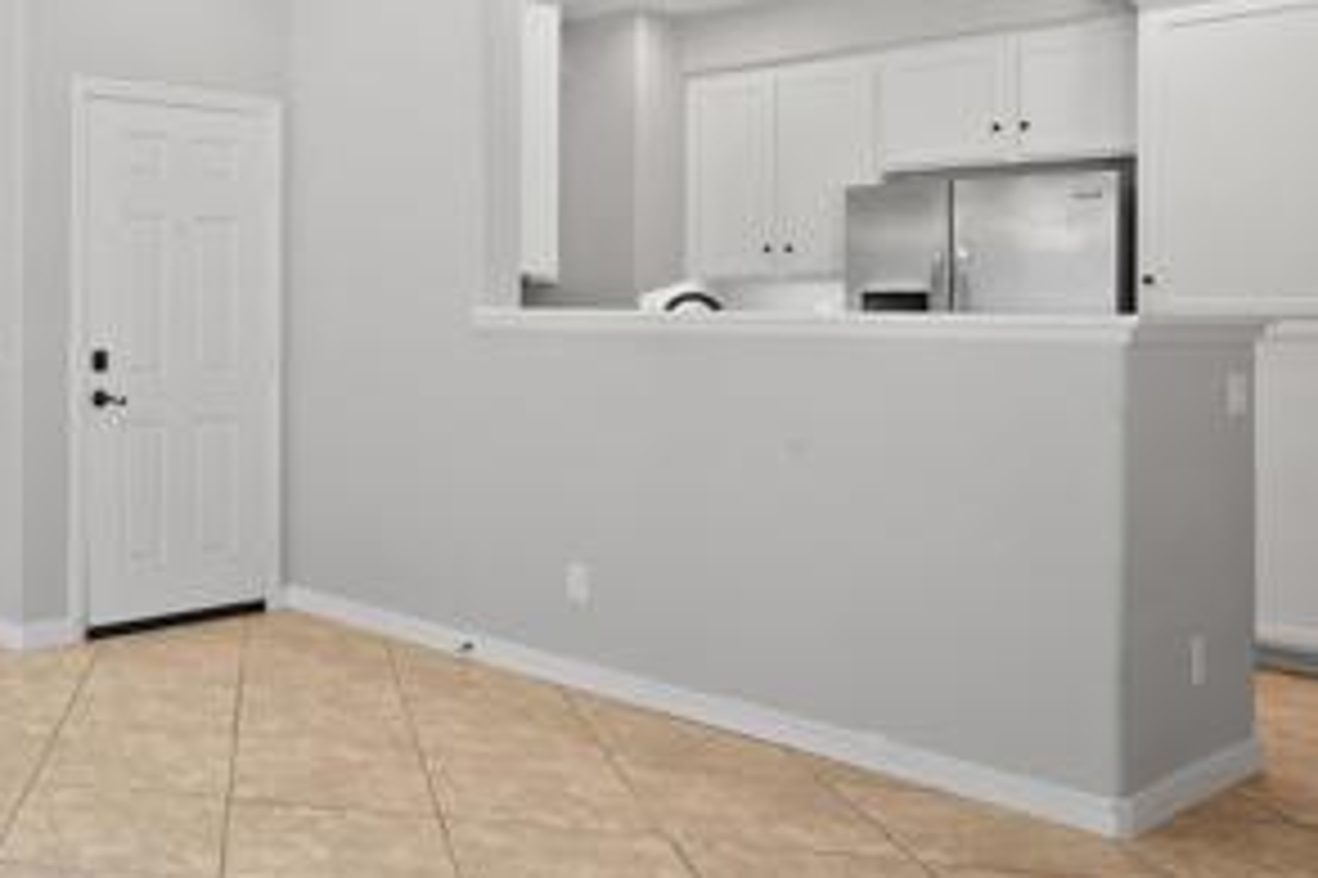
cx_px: -49
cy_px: 277
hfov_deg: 44.7
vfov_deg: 37.3
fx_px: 1281
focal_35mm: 35
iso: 250
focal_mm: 16
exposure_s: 1/15
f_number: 4
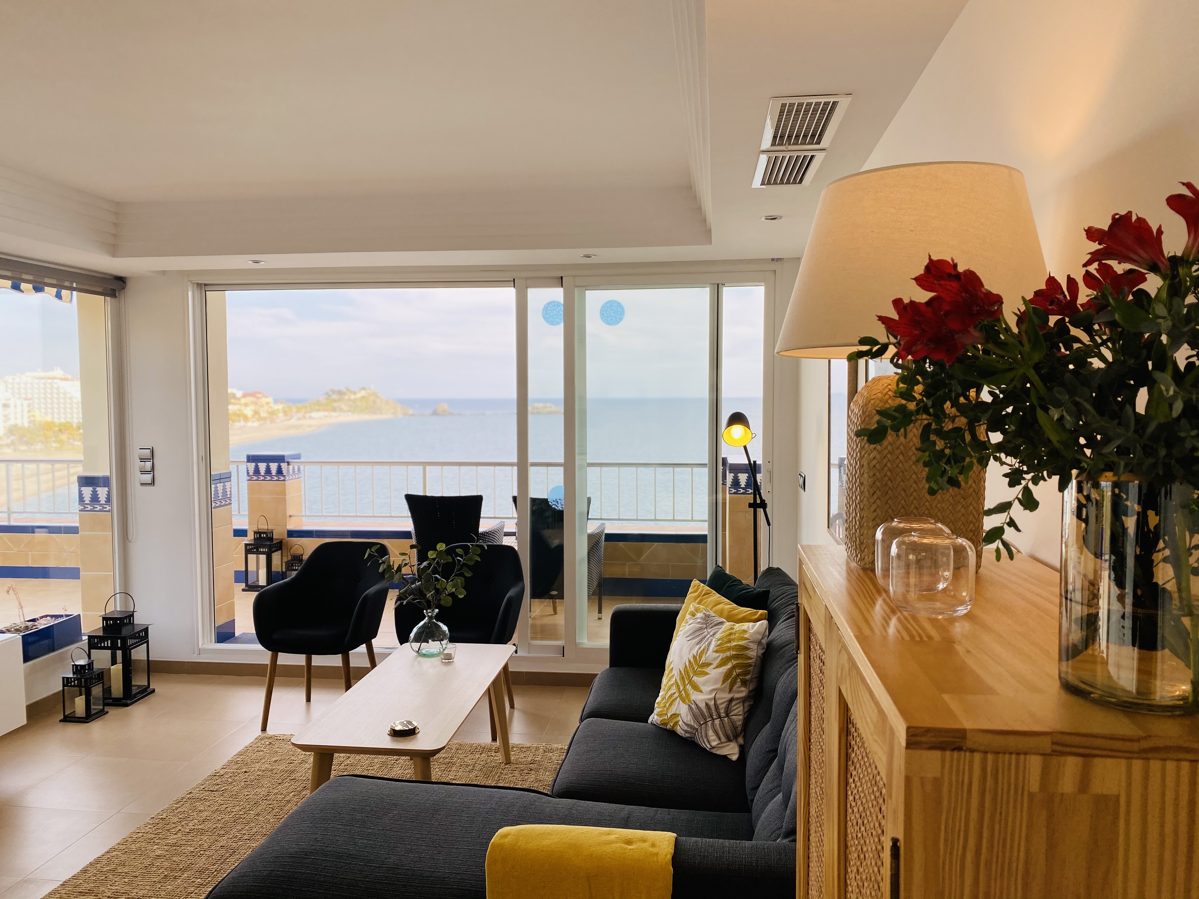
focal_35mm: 26
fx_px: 901
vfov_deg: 53.1
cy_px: 450
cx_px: 600
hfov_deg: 67.3
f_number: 1.8
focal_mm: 4.25
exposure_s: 1/463
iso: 32
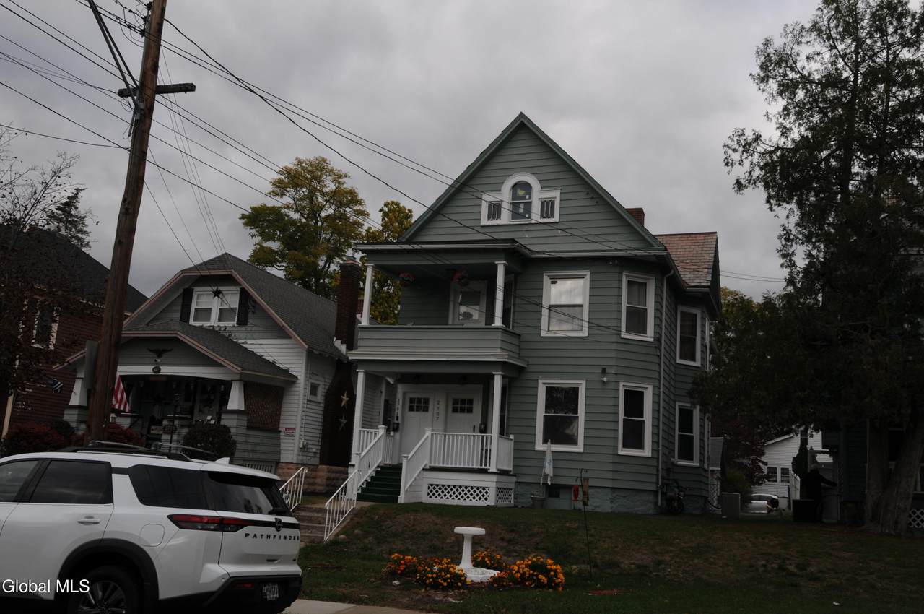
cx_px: 462
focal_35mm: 36
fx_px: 923
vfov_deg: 36.8
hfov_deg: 53.2
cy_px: 307
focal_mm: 24
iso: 200
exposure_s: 1/320
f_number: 9
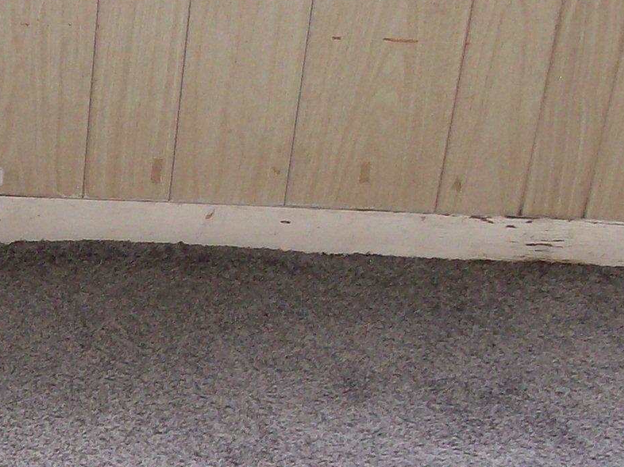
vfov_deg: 13.3
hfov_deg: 17.3
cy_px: 310
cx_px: -7
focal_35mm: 111
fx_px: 2000
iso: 80
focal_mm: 6
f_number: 2.7
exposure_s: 1/64
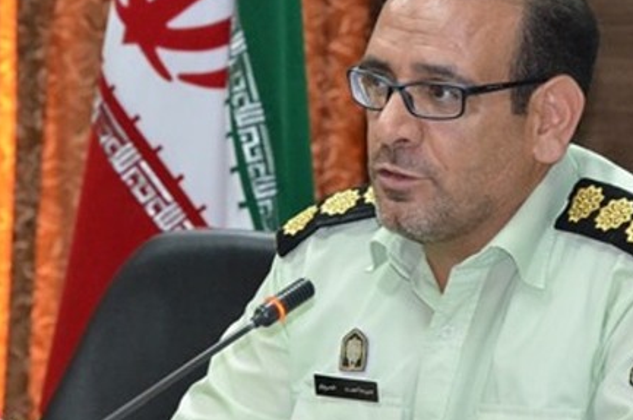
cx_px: 355
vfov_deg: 6.1
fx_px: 3962
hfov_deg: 9.1
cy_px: 191
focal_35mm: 226
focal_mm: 105
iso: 5000
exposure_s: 1/80
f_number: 8
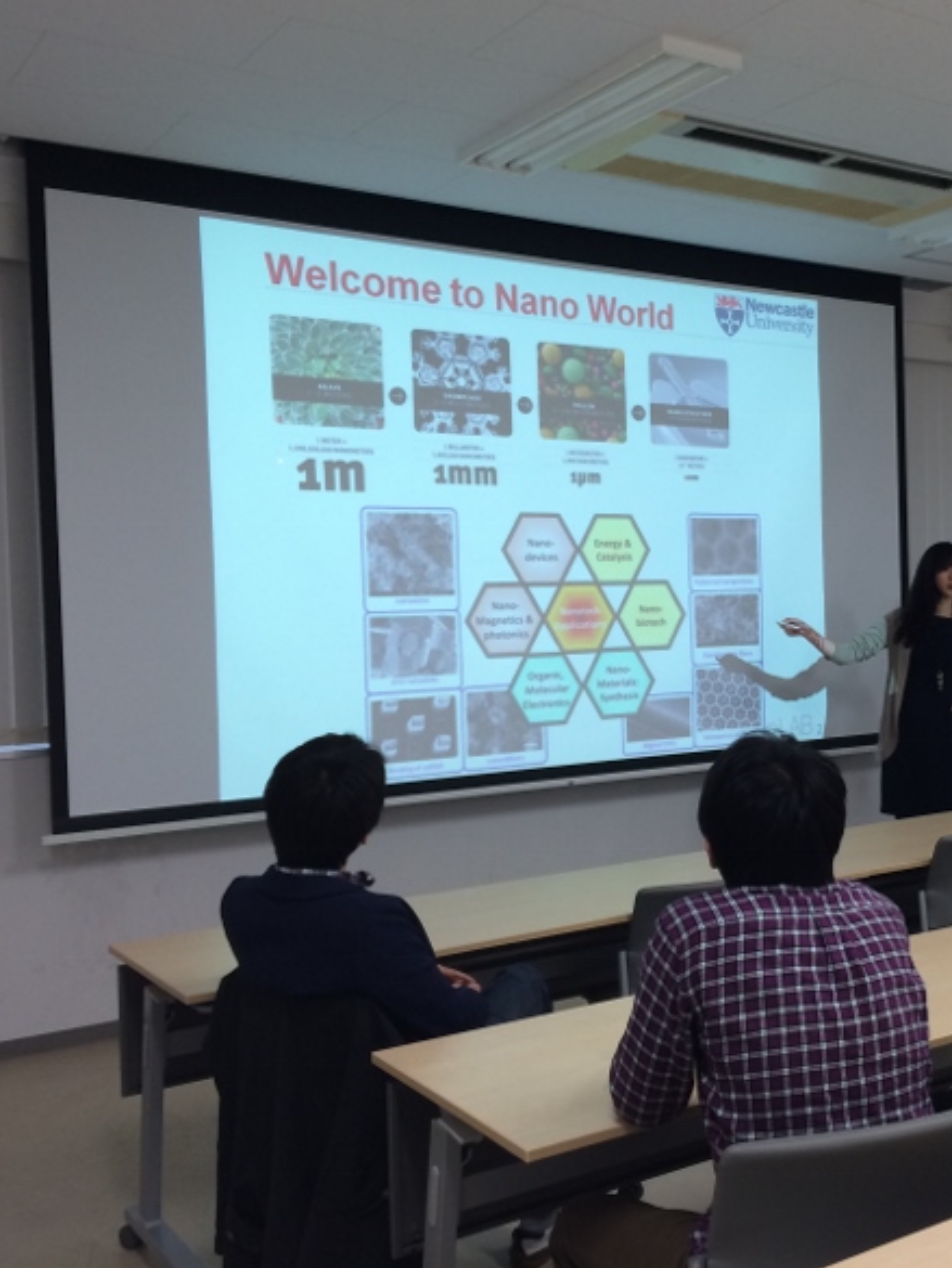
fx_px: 1503
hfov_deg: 33.5
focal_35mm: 41
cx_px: 841
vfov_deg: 45.8
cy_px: 631
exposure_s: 1/40
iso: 50
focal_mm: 4.12
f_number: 2.2
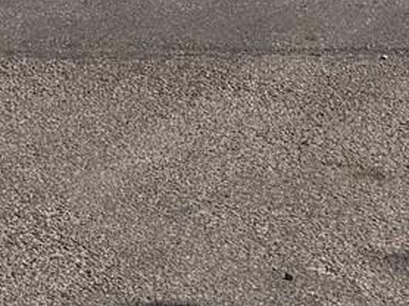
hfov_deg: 9.9
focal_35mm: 177
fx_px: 2090
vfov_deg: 7.9
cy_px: -360
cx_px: -552
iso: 80
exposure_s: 1/9091
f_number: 1.78
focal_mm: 6.76
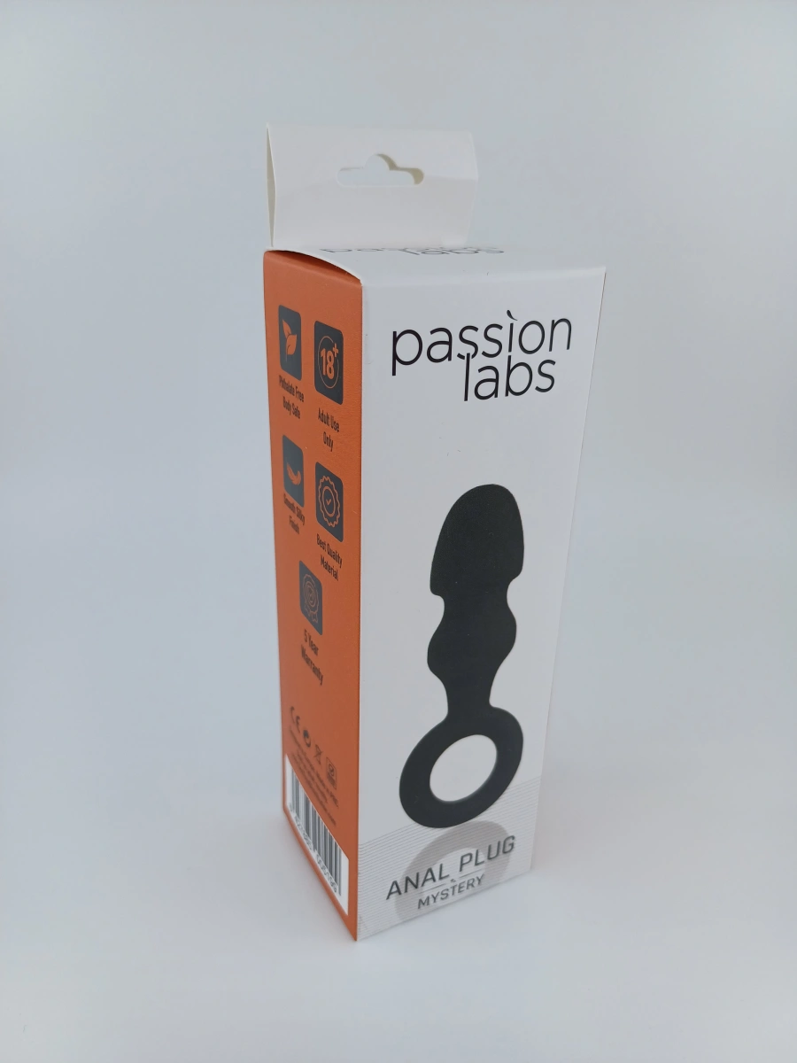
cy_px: 532
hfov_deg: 54.9
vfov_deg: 69.4
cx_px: 398
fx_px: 767
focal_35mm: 25
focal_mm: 4.65
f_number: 1.8
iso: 50
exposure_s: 1/494
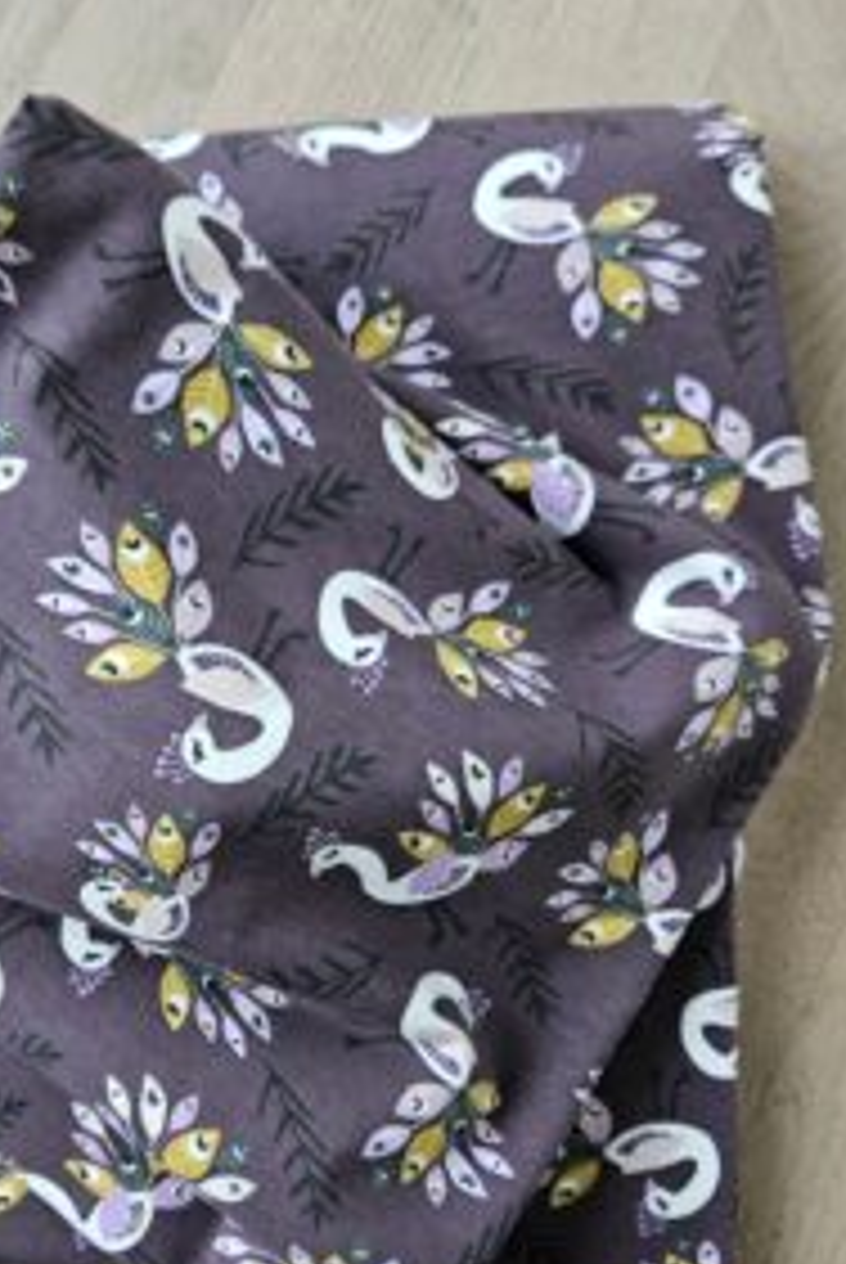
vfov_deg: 55.6
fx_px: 1195
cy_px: 711
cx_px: 198
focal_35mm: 34
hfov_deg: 37.9
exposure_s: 1/100
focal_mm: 5.4
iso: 640
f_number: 1.8
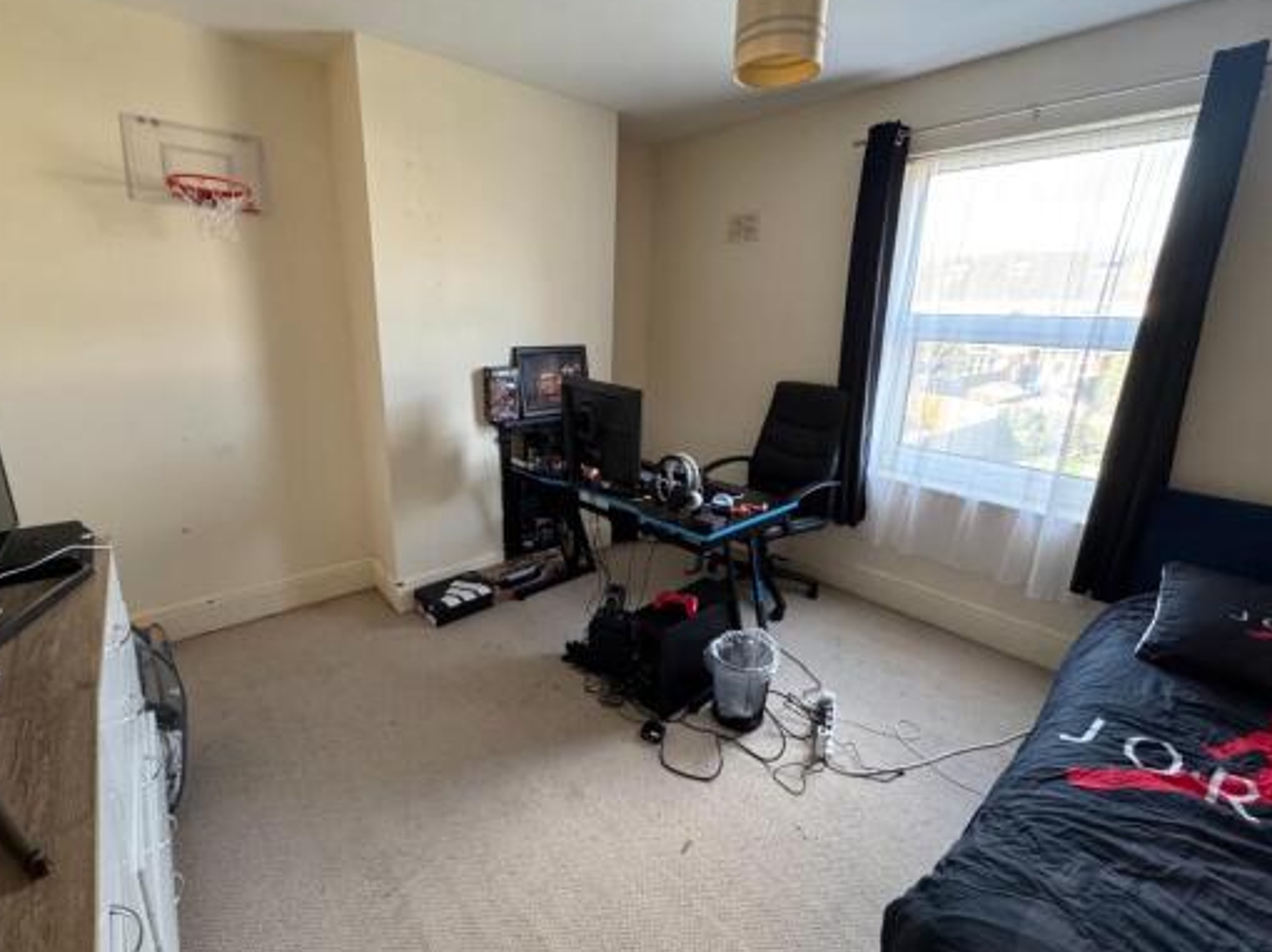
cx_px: 610
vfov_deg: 78.1
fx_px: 588
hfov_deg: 94.5
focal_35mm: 16
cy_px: 467
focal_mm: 2.22
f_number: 2.2
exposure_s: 1/60
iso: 320
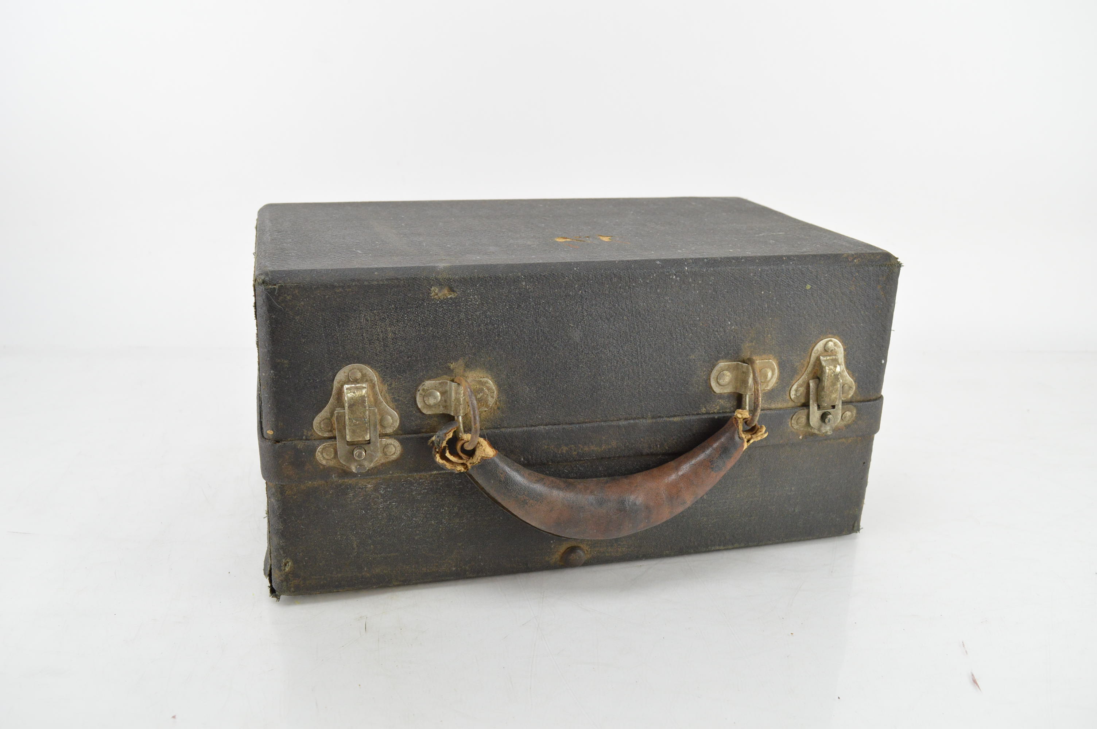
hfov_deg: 57.3
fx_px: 1005
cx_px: 548
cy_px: 364
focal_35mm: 33
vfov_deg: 39.9
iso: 800
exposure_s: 1/80
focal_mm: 22
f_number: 6.3
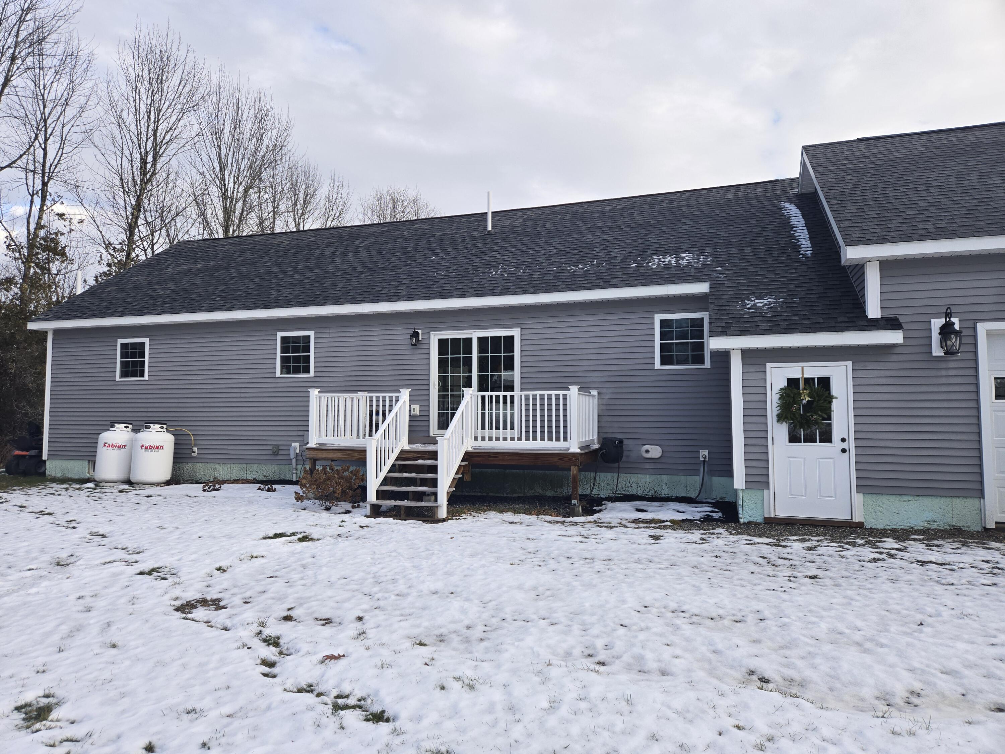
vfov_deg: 58.9
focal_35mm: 23
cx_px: 502
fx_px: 668
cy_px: 377
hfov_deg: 73.9
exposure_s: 1/640
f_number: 1.8
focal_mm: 5.4
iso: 25
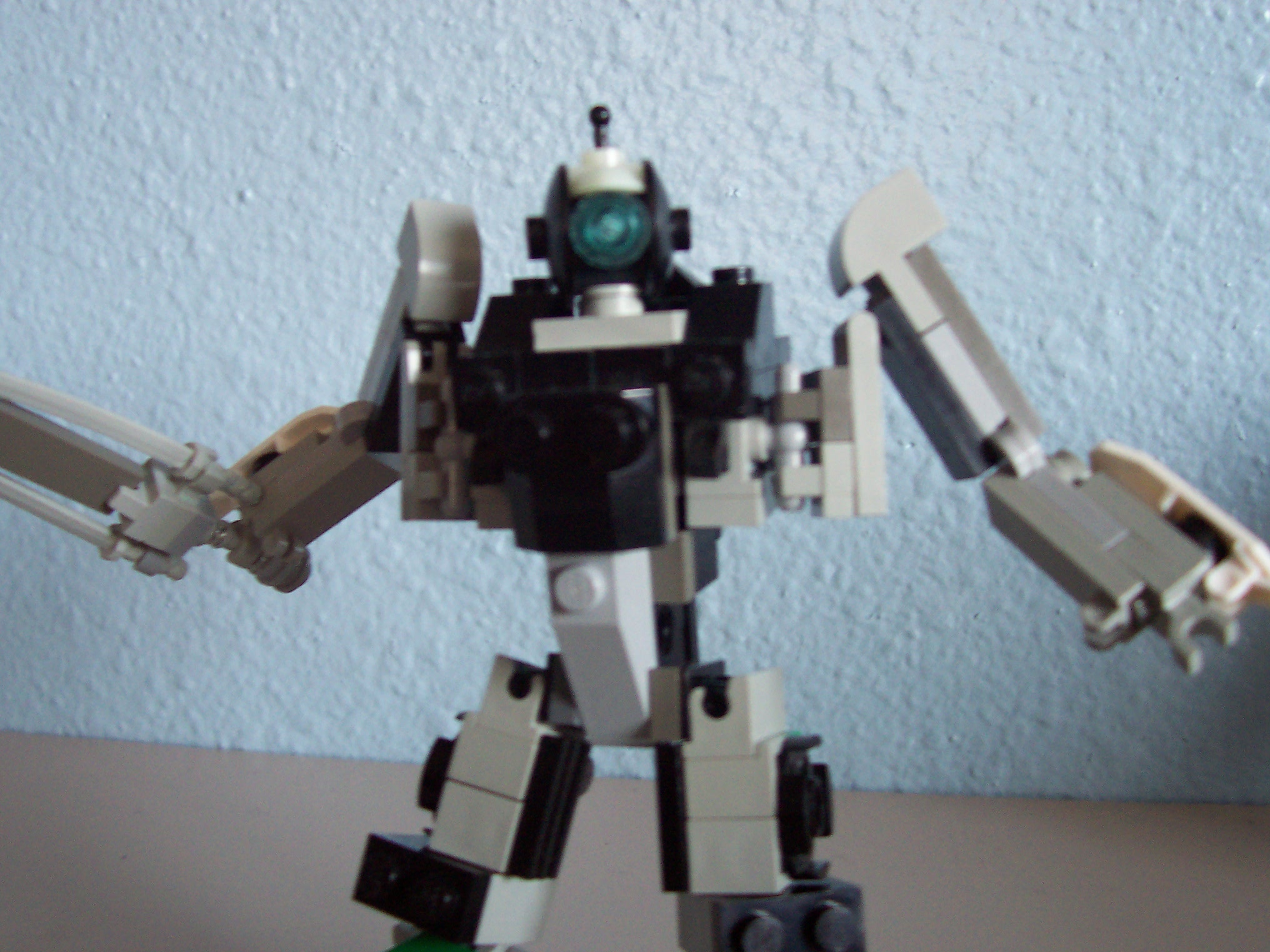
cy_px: 476
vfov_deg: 38.7
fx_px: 1357
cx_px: 635
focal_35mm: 37
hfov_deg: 50.1
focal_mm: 5.6
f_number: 2.8
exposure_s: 1/20
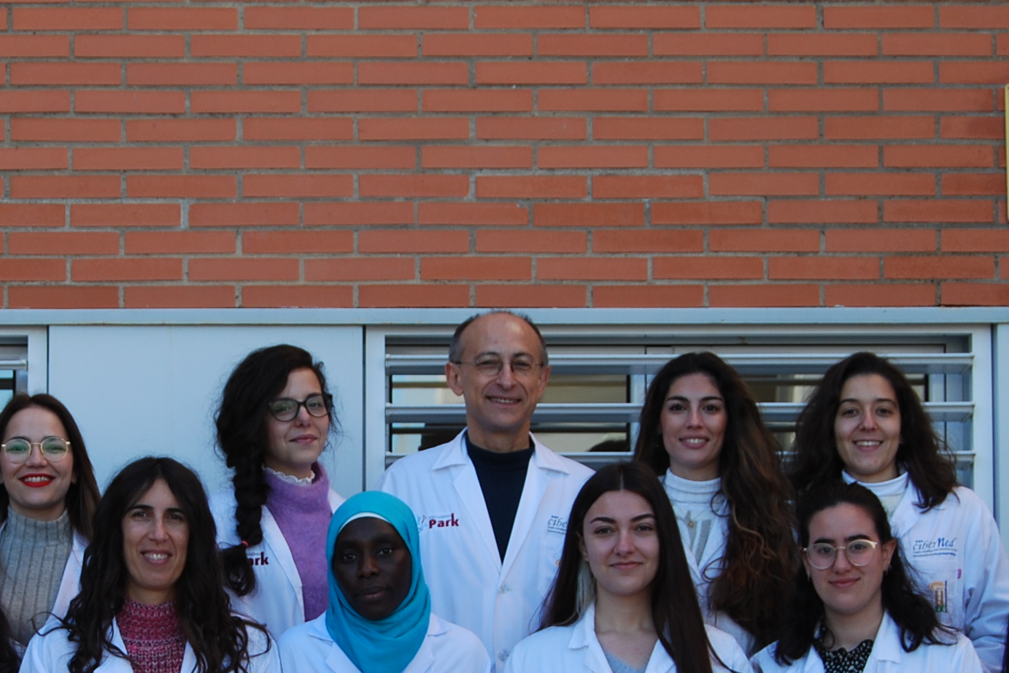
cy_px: 609
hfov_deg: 19.0
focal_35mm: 107
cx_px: 271
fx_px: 2999
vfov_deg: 12.7
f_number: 5.6
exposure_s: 1/125
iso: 125
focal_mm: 34
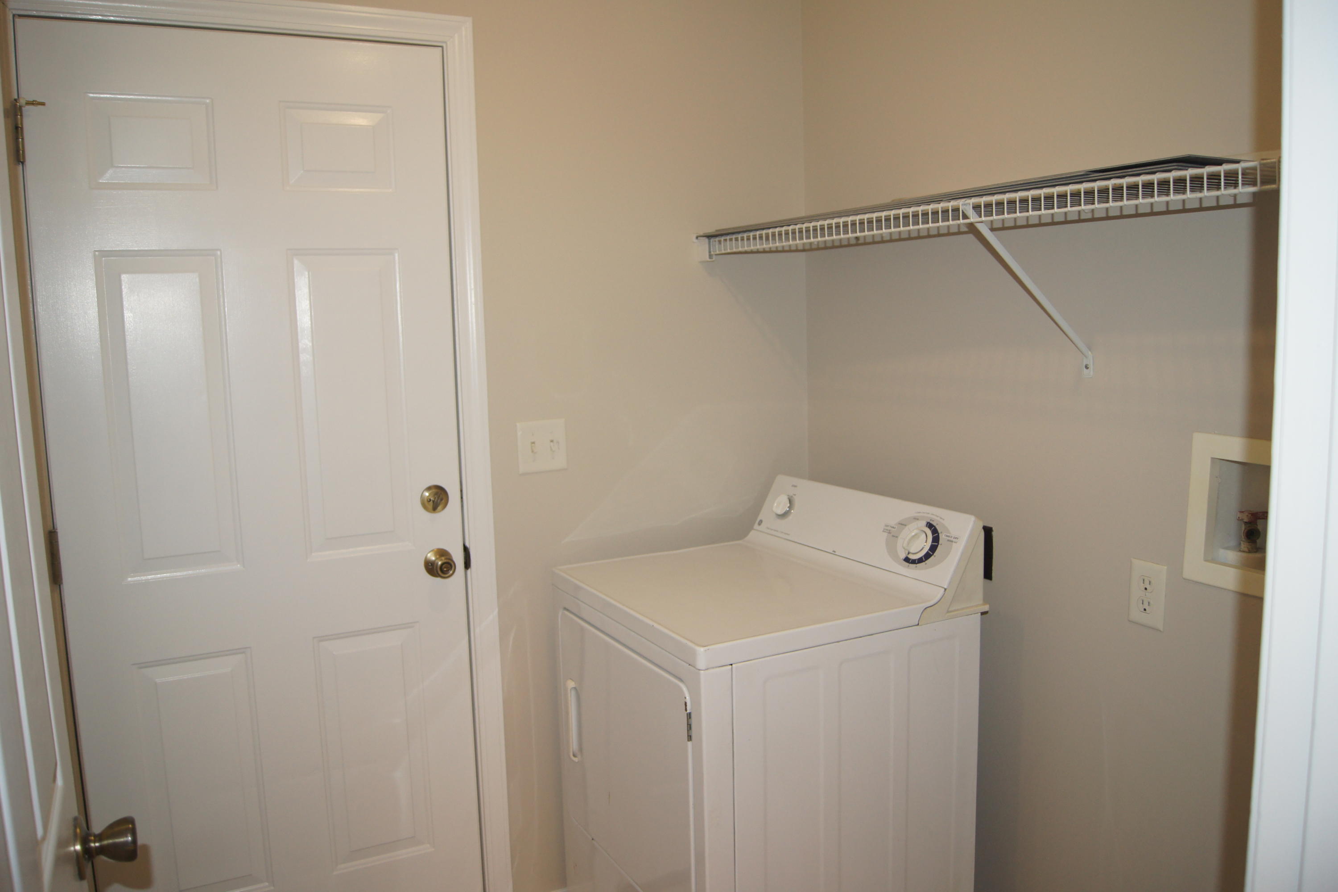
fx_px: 1003
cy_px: 446
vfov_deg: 47.9
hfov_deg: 67.4
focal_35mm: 27
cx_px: 669
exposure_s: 1/60
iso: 320
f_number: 3.5
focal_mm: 18
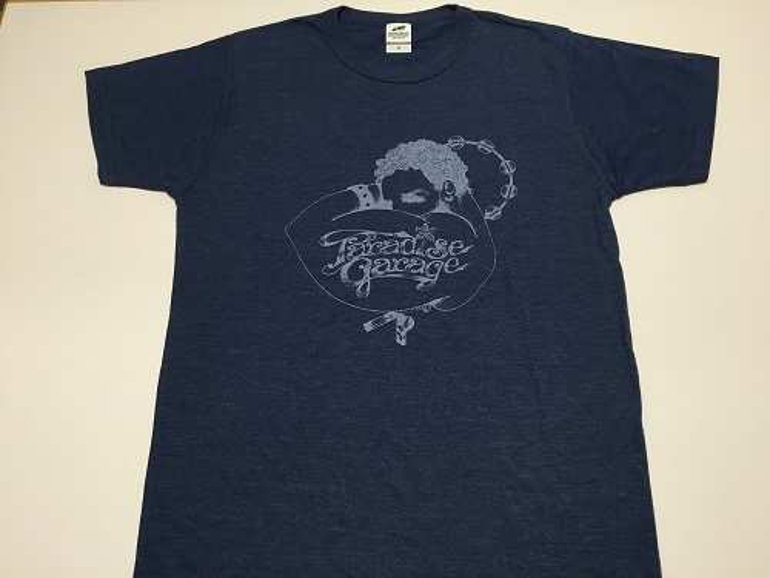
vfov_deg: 48.2
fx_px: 645
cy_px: 289
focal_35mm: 29
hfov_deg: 61.7
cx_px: 385
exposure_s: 1/33
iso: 125
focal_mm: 4.15
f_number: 2.2
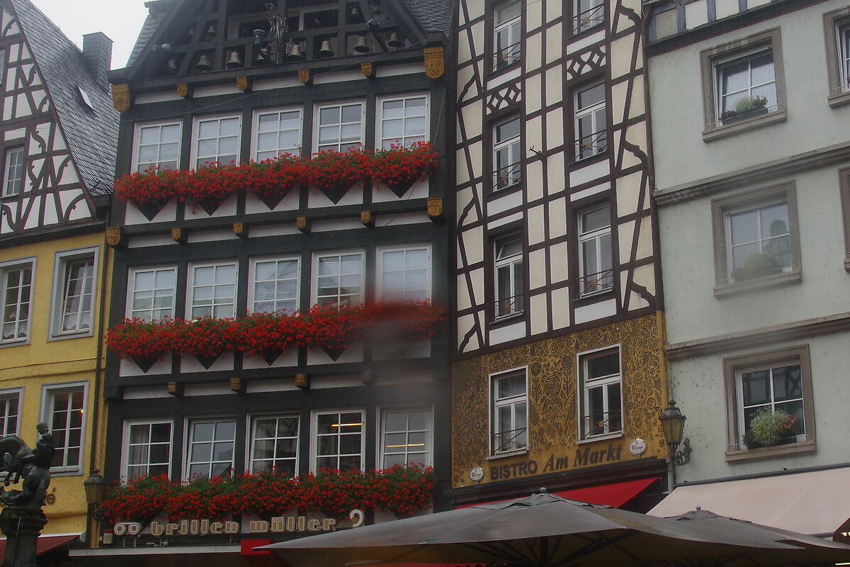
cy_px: 293
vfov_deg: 27.0
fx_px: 1180
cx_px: 601
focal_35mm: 50
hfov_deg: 38.9
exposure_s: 1/40
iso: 200
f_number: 6.3
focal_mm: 17.01
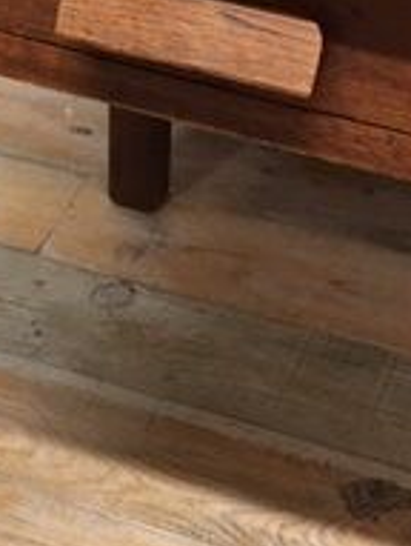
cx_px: 237
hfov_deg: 15.3
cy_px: 157
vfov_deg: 20.1
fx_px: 1530
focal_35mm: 97
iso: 64
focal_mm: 4.15
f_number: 2.2
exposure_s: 1/17
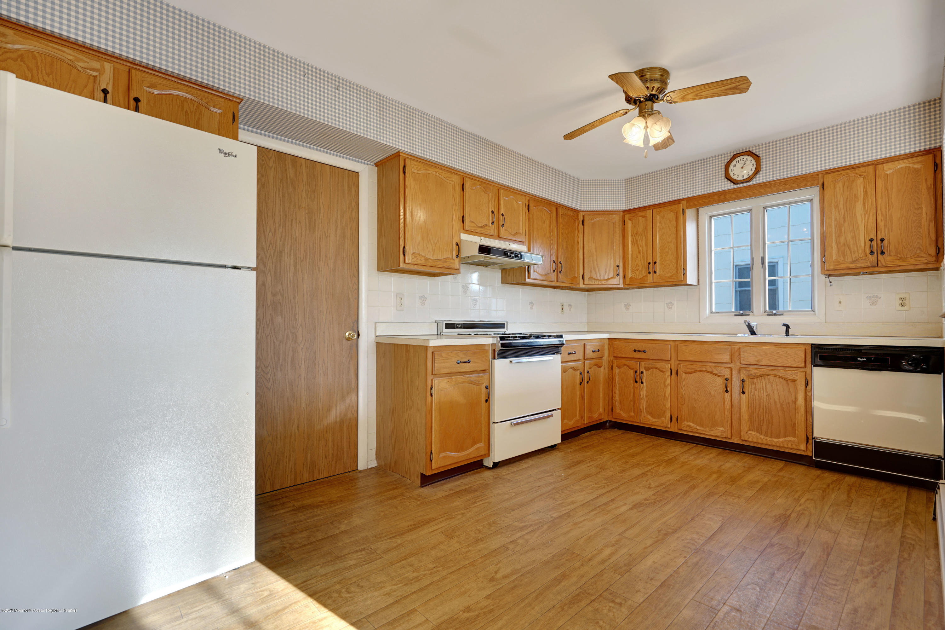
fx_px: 420
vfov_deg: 73.7
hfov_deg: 96.7
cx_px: 472
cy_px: 315
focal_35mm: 16
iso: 200
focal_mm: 16
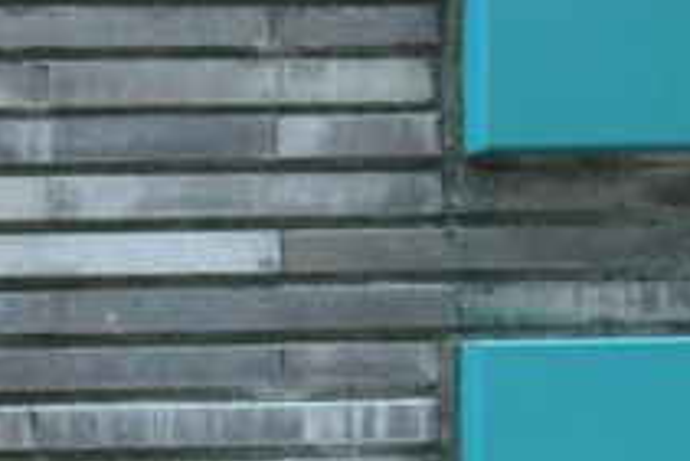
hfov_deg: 15.9
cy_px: 631
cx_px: -605
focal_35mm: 106
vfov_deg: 12.5
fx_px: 2033
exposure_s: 1/80
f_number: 1.8
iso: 125
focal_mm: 10.4
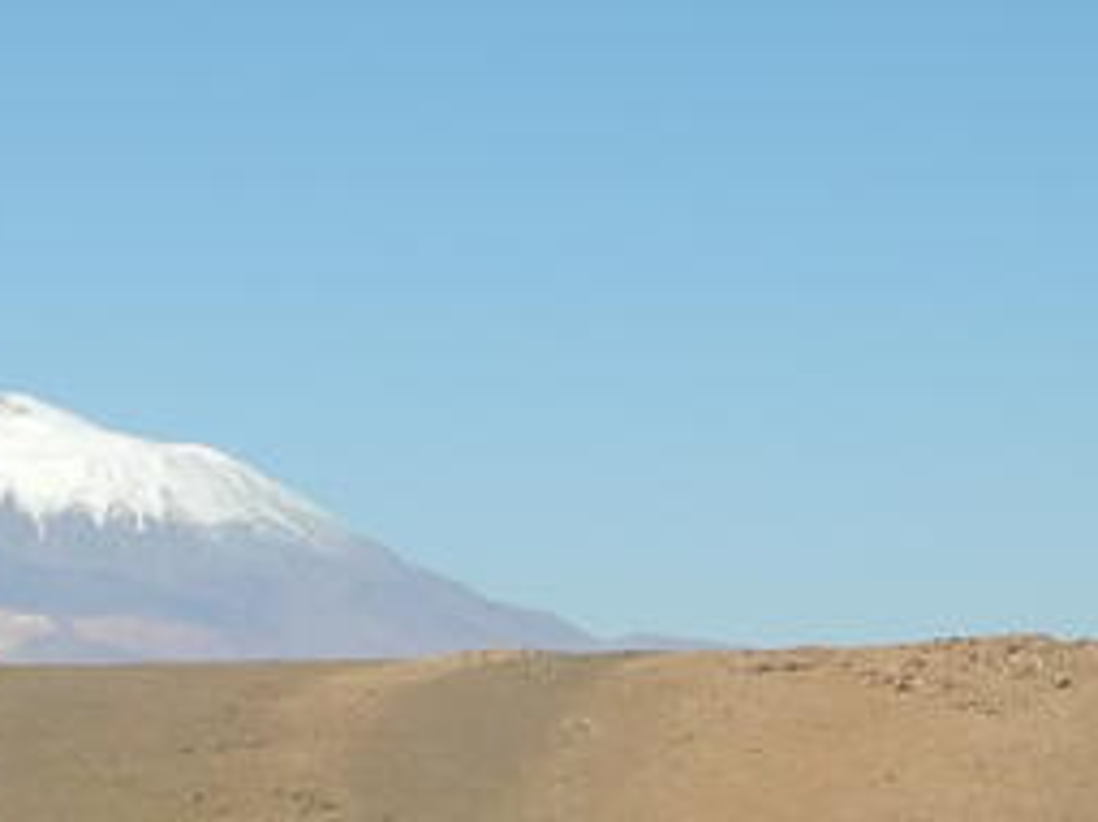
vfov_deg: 4.8
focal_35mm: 305
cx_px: -616
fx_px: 9670
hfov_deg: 6.4
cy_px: 1235
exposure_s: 1/1250
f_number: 4
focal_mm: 16.3
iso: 100
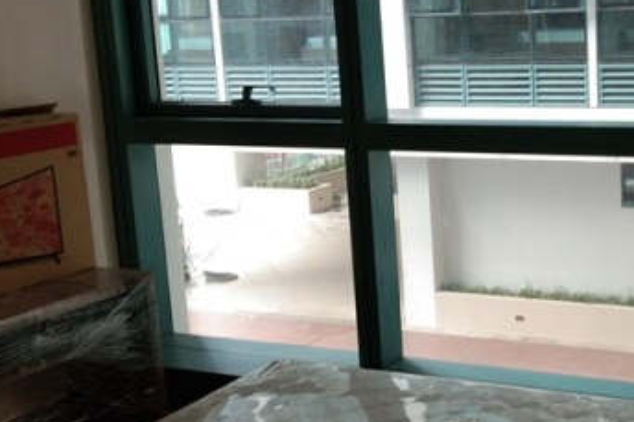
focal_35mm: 75
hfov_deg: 26.4
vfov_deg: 18.2
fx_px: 1320
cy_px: 219
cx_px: 533
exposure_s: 1/33.3
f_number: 2.2
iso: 64
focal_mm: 3.69
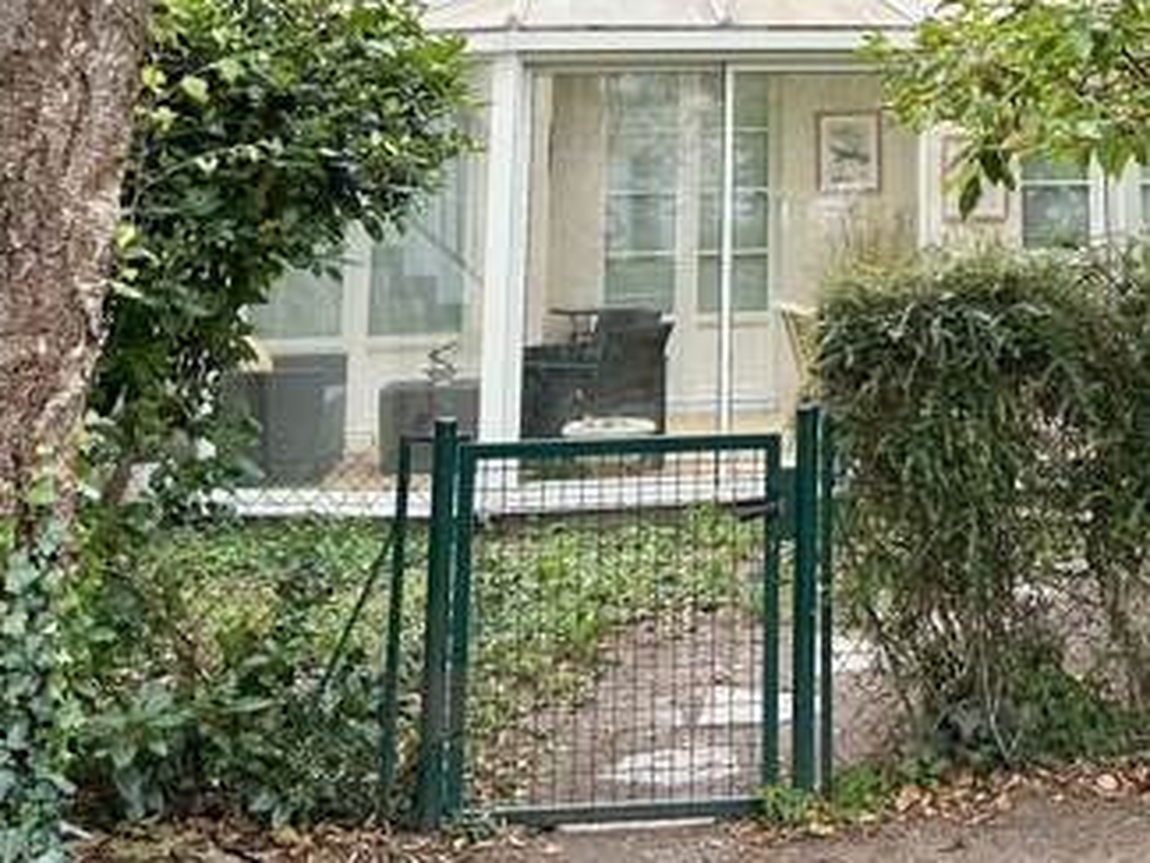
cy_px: -191
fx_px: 1961
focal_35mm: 59
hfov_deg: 31.4
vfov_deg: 22.7
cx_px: 994
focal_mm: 6.86
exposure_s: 1/398
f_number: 1.78
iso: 80
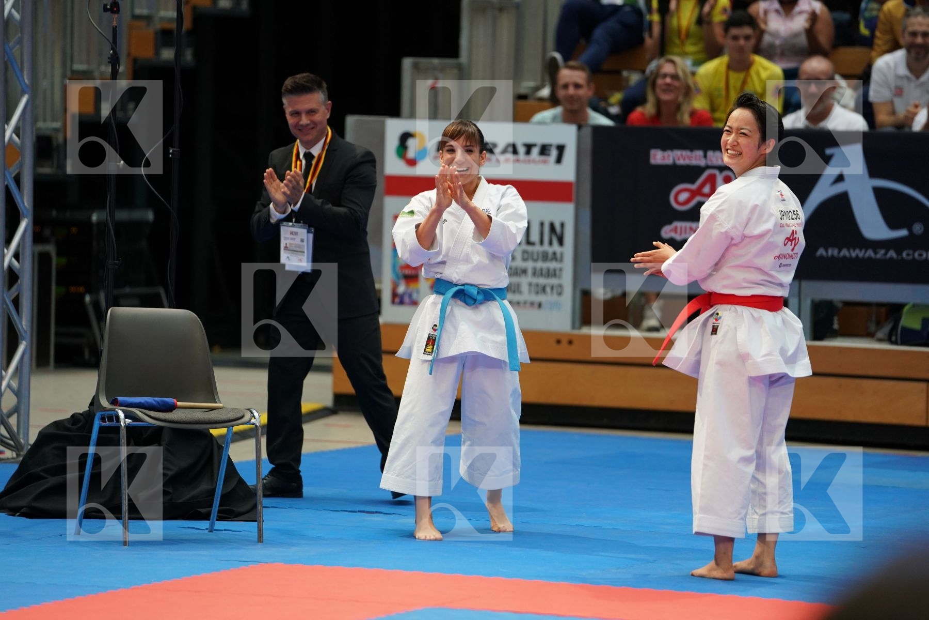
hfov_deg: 10.3
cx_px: 464
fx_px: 5161
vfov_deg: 6.9
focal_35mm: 200
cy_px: 310
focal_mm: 200
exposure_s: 1/500
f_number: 2.8
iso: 1250
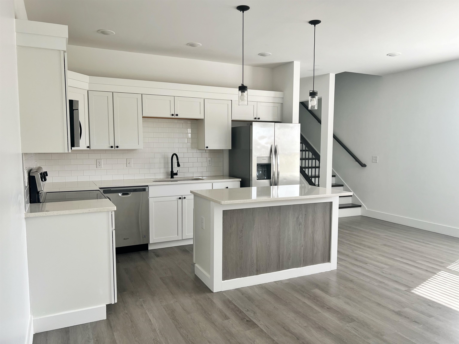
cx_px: 230
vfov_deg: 53.1
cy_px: 172
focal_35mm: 26
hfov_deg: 67.3
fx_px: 345
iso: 32
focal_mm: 5.7
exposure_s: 1/137
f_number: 1.5
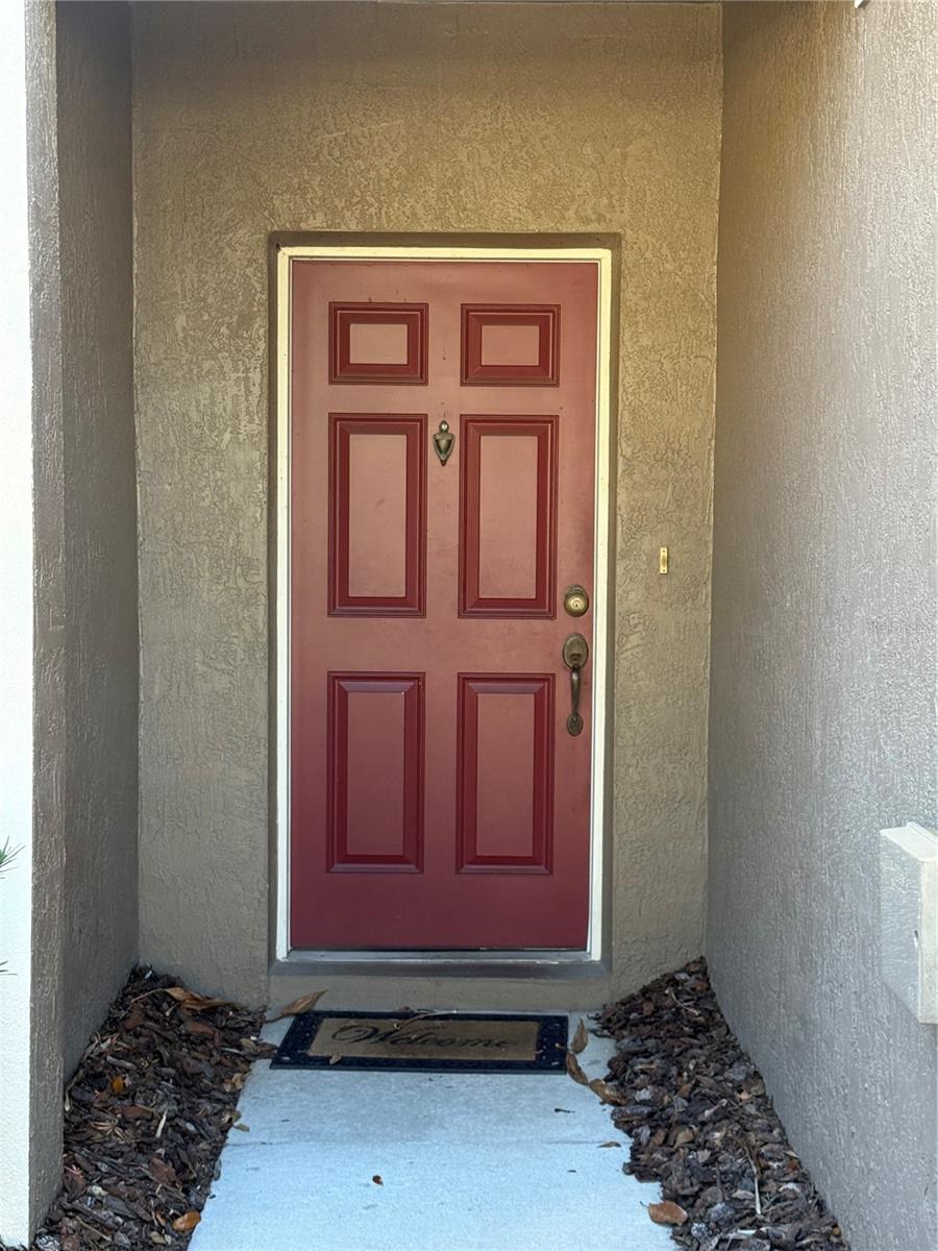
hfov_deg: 30.3
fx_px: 1734
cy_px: 626
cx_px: 469
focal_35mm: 48
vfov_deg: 39.7
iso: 160
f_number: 1.78
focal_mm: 6.76
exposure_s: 1/181
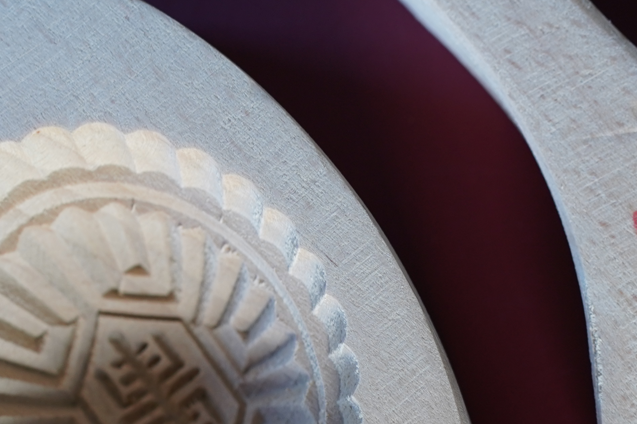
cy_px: 554
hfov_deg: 18.1
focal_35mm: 111
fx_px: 1964
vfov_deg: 12.0
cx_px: 596
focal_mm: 35
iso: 400
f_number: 4
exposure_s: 1/20
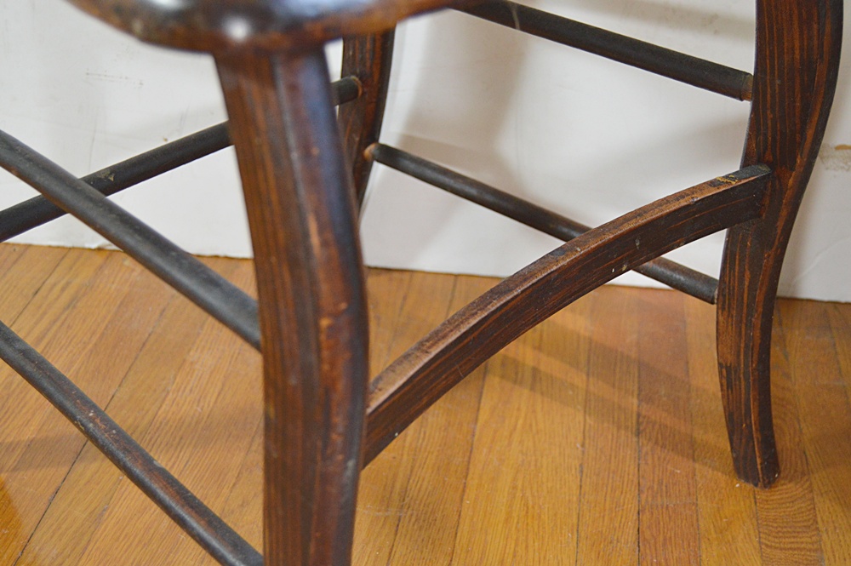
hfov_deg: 38.9
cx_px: 426
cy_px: 283
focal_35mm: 51
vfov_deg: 26.4
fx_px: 1205
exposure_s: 1/60
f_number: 4.5
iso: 1400
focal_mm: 34
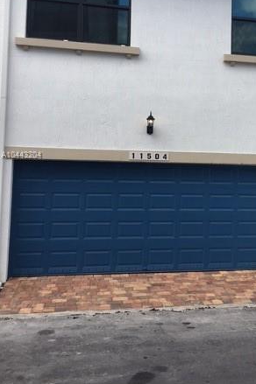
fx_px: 470
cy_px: 156
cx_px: 210
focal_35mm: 44
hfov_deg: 29.7
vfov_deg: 44.3
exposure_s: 1/615
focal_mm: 4.15
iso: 25
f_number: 2.2
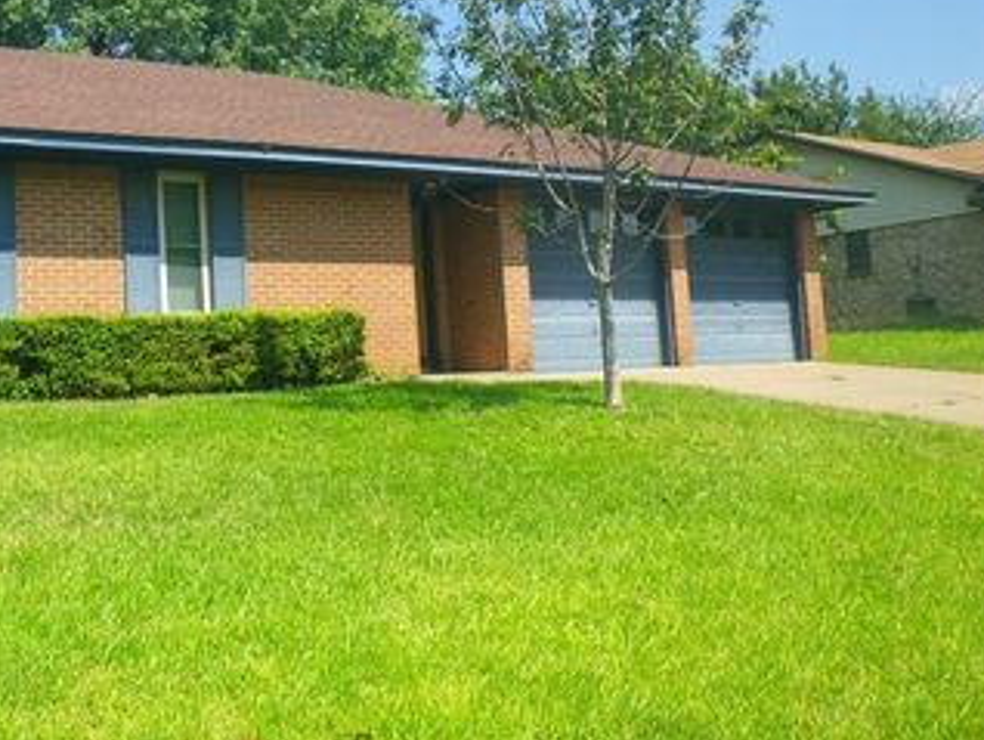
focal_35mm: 44
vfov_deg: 32.7
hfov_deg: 41.4
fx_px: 1252
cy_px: 262
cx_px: 220
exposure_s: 1/250
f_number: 4.2
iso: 64
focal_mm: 5
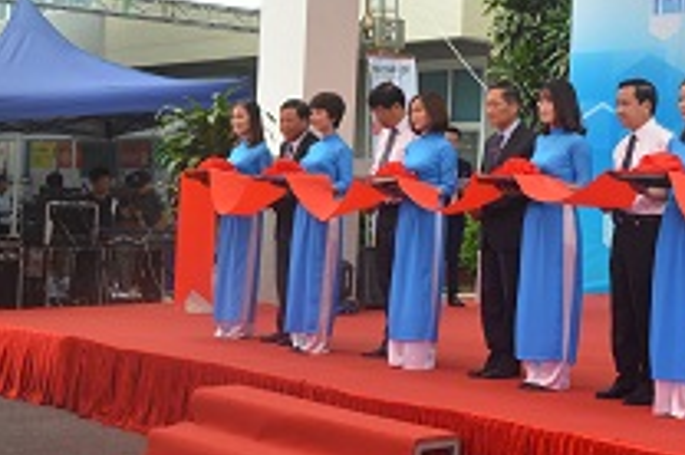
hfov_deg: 25.9
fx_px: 1425
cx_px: 655
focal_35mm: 75
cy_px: 157
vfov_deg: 18.1
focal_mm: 26
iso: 100
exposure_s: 1/100
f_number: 5
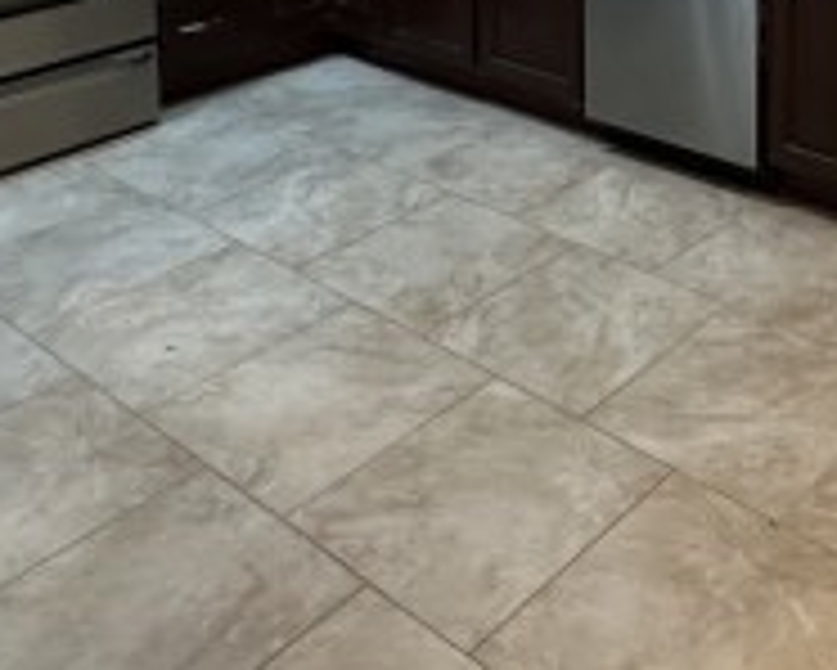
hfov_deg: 36.1
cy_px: -247
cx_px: 814
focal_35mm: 47
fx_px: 1165
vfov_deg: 26.2
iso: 400
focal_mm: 2.22
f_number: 2.2
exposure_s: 1/60
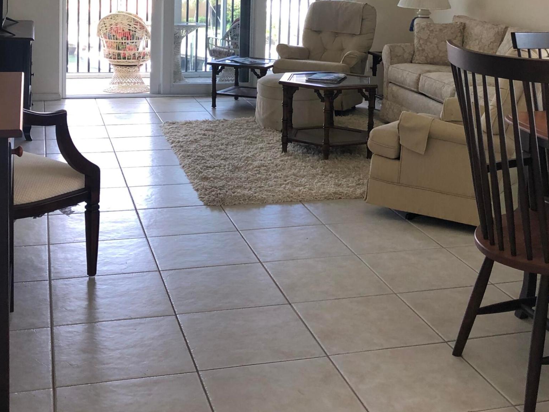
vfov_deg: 27.2
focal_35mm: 52
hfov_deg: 36.8
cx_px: 298
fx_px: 825
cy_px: 52
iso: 25
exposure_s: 1/40
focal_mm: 3.99
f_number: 1.8
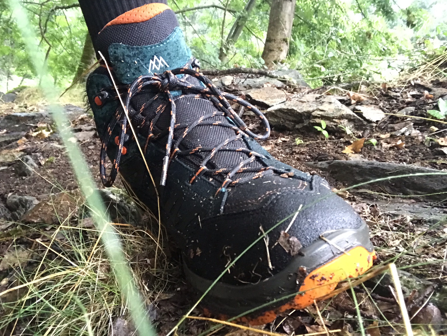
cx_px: 224
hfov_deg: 56.8
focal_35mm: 32
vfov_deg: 44.2
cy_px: 168
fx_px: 413
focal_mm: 2.87
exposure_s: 1/17
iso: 250
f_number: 2.2
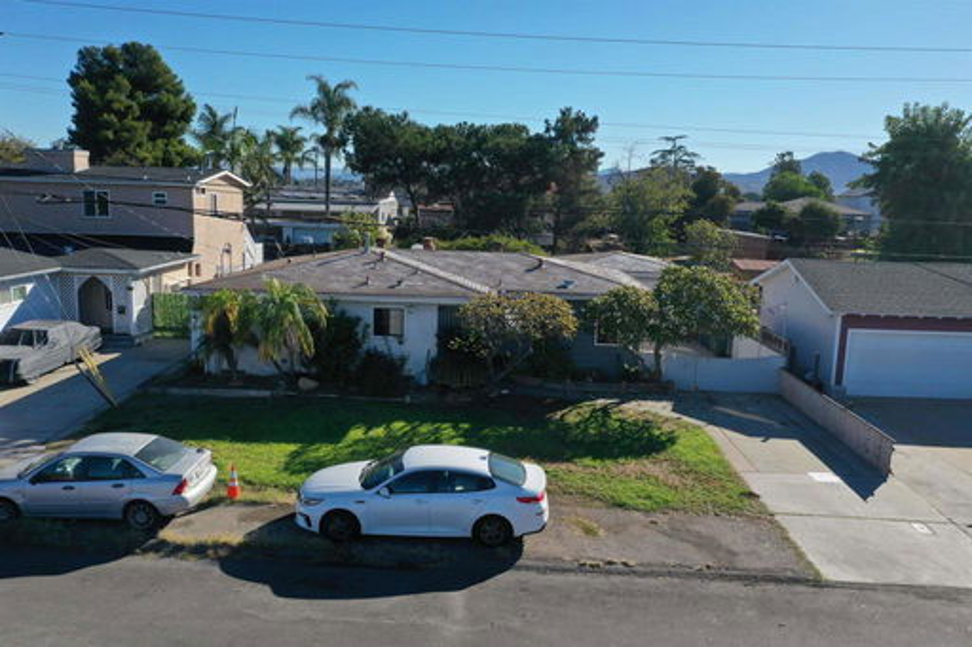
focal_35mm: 28
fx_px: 756
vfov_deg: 46.4
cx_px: 486
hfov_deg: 65.5
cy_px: 324
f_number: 6.3
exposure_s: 1/500
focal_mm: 10.26
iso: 100
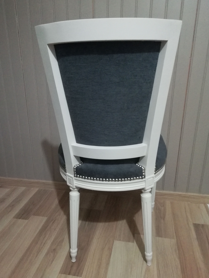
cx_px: 102
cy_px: 141
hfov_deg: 51.3
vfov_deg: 65.3
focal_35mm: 27
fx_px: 217
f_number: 2.2
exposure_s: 1/16.7
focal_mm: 3.46
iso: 640
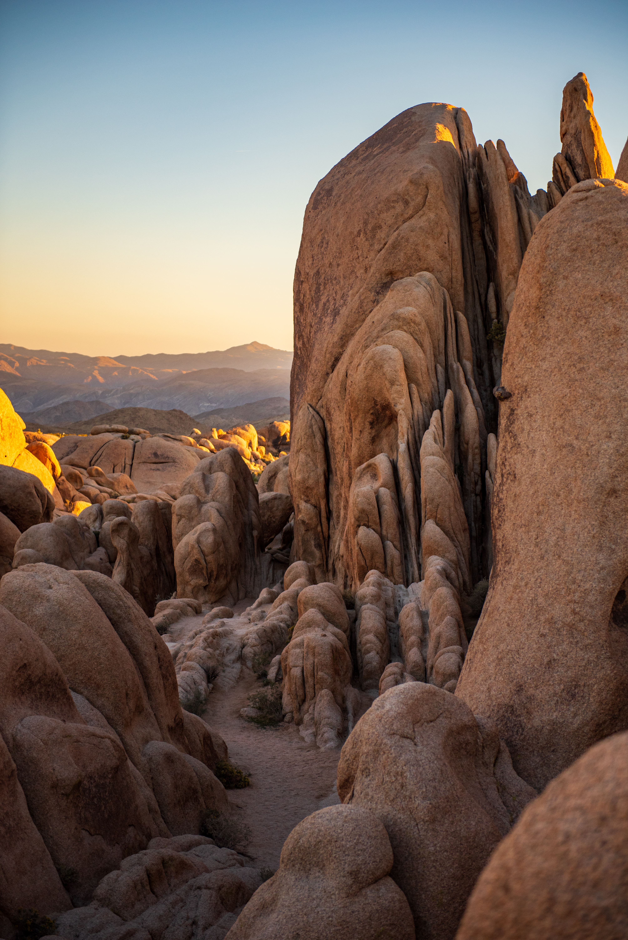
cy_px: 470
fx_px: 1830
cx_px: 314
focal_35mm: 70
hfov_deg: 19.5
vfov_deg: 28.8
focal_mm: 70
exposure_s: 1/1600
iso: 500
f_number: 2.8
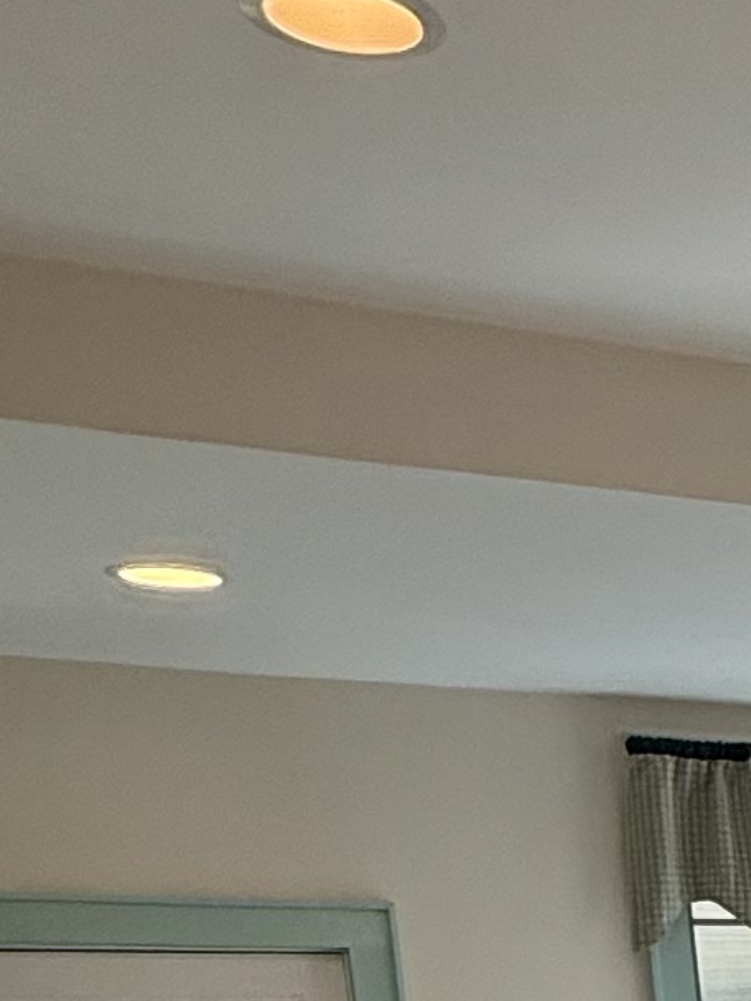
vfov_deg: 21.3
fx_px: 2227
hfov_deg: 15.2
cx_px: 1531
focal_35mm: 77
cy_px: 1510
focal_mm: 2.22
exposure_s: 1/120
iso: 100
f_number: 2.2
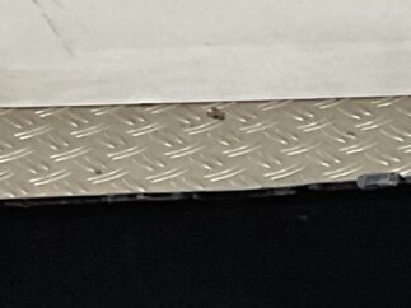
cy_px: 706
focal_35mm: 230
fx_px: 2730
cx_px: 833
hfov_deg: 8.2
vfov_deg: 6.2
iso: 50
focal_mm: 3
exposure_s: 1/120
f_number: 1.8
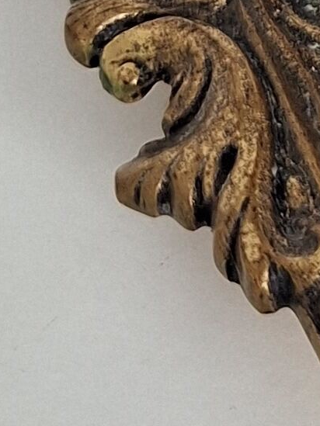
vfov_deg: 10.6
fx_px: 2107
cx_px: 894
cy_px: -431
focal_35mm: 171
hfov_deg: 7.8
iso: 64
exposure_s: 1/100
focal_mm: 5.54
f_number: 1.8
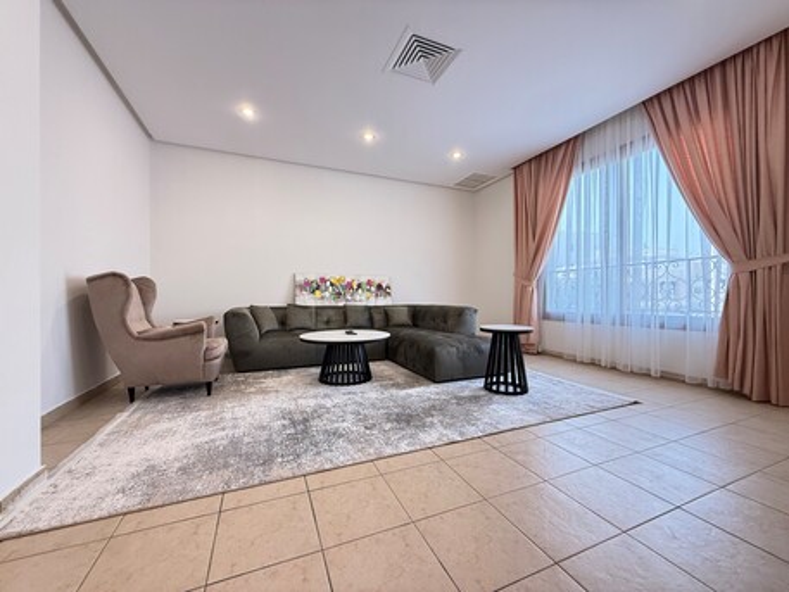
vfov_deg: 85.7
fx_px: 319
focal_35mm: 14
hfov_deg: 102.0
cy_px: 296
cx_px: 394
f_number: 2.2
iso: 320
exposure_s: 1/86
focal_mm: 2.22
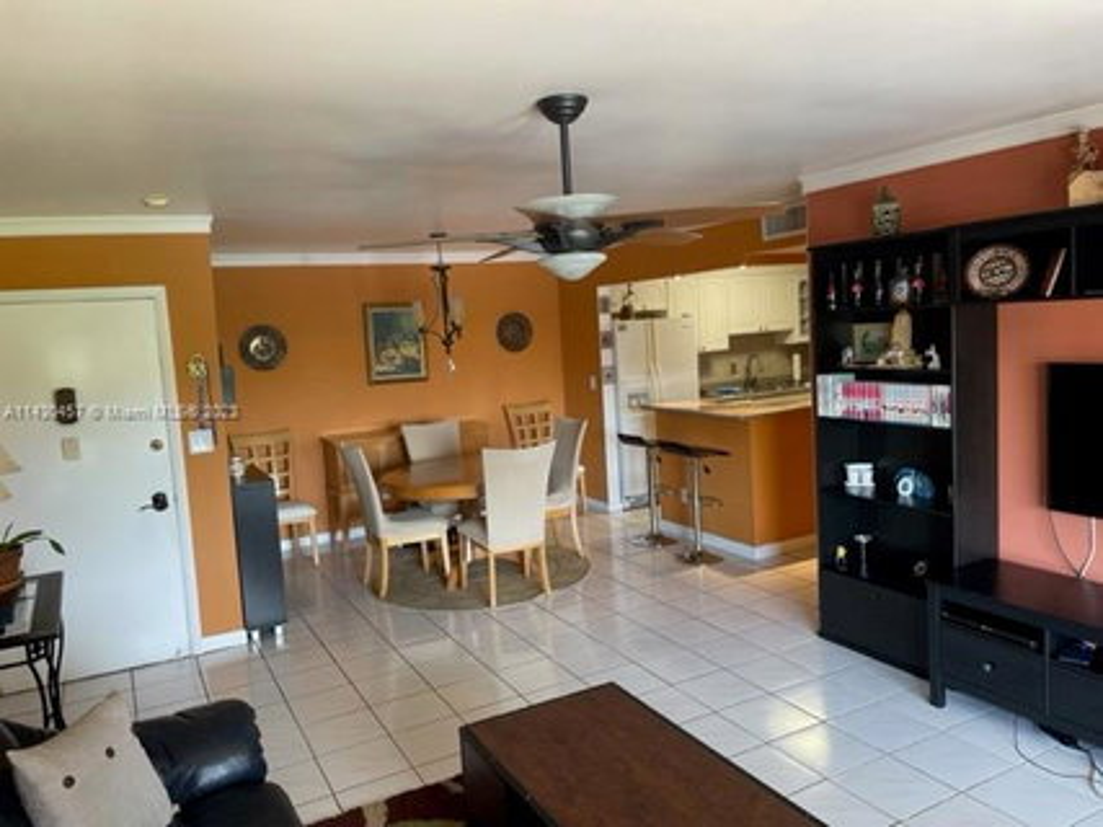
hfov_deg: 67.3
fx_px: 828
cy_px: 414
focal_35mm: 26
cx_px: 552
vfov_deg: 53.0
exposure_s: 1/60
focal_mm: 4.2
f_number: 1.6
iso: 80
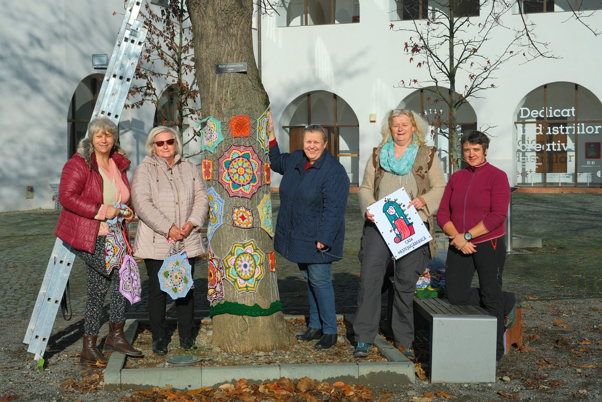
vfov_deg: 24.2
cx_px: 301
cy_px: 201
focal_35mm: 56
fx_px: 936
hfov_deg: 35.6
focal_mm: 37.6
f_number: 6.4
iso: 320
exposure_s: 1/2000
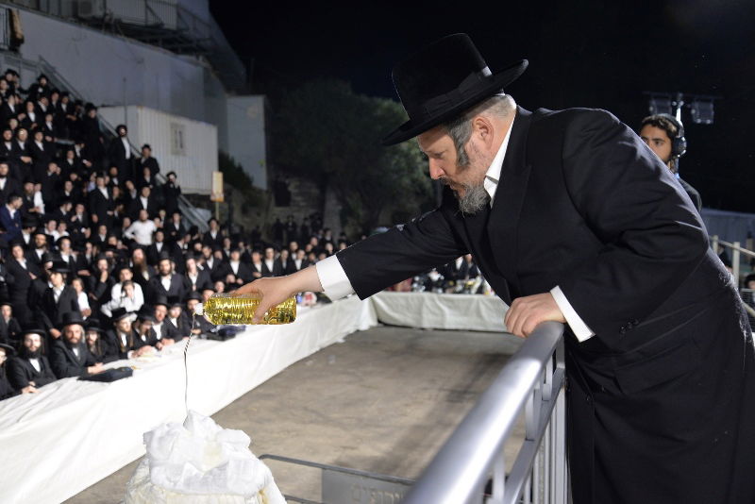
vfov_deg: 35.1
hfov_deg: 50.7
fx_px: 797
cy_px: 252
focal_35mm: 38
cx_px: 378
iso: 1600
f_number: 4.2
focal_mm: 38
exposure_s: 1/125
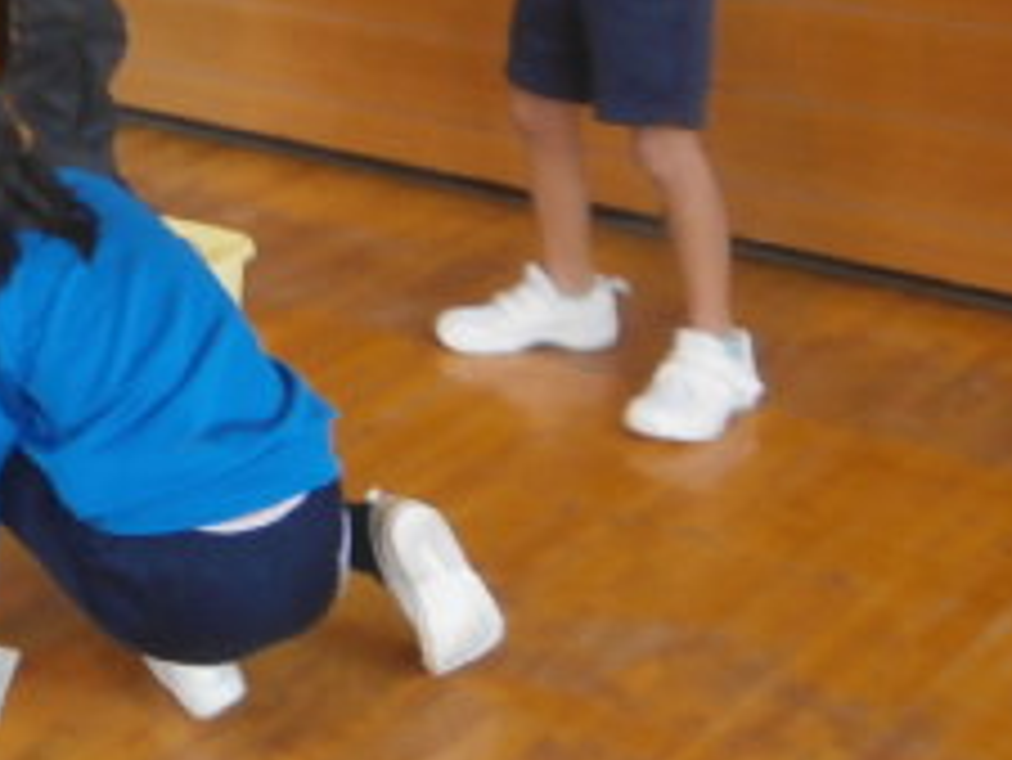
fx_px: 2574
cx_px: -355
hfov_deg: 20.1
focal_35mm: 88
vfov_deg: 16.5
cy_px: 22
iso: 160
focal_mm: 5.5
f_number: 2.9
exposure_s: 1/30
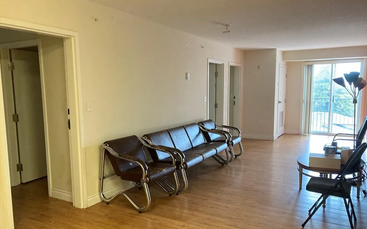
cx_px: 184
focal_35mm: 30
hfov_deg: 62.9
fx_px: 300
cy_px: 126
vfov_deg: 41.8
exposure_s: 1/30
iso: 320
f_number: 1.8
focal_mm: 3.99
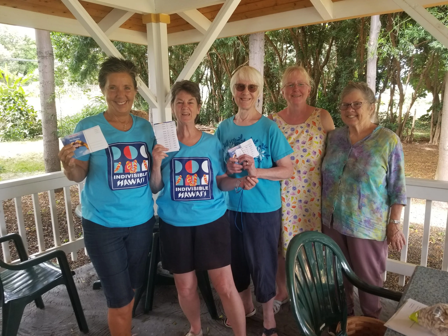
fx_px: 336
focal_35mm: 26
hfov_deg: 67.3
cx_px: 224
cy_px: 168
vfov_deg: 53.1
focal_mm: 4.3
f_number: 1.7
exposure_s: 1/60
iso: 64
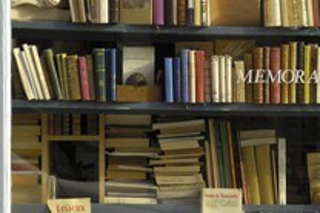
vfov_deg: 6.4
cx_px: 113
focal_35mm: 213
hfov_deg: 9.7
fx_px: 1890
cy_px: 37
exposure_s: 1/160
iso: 100
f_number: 4
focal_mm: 70
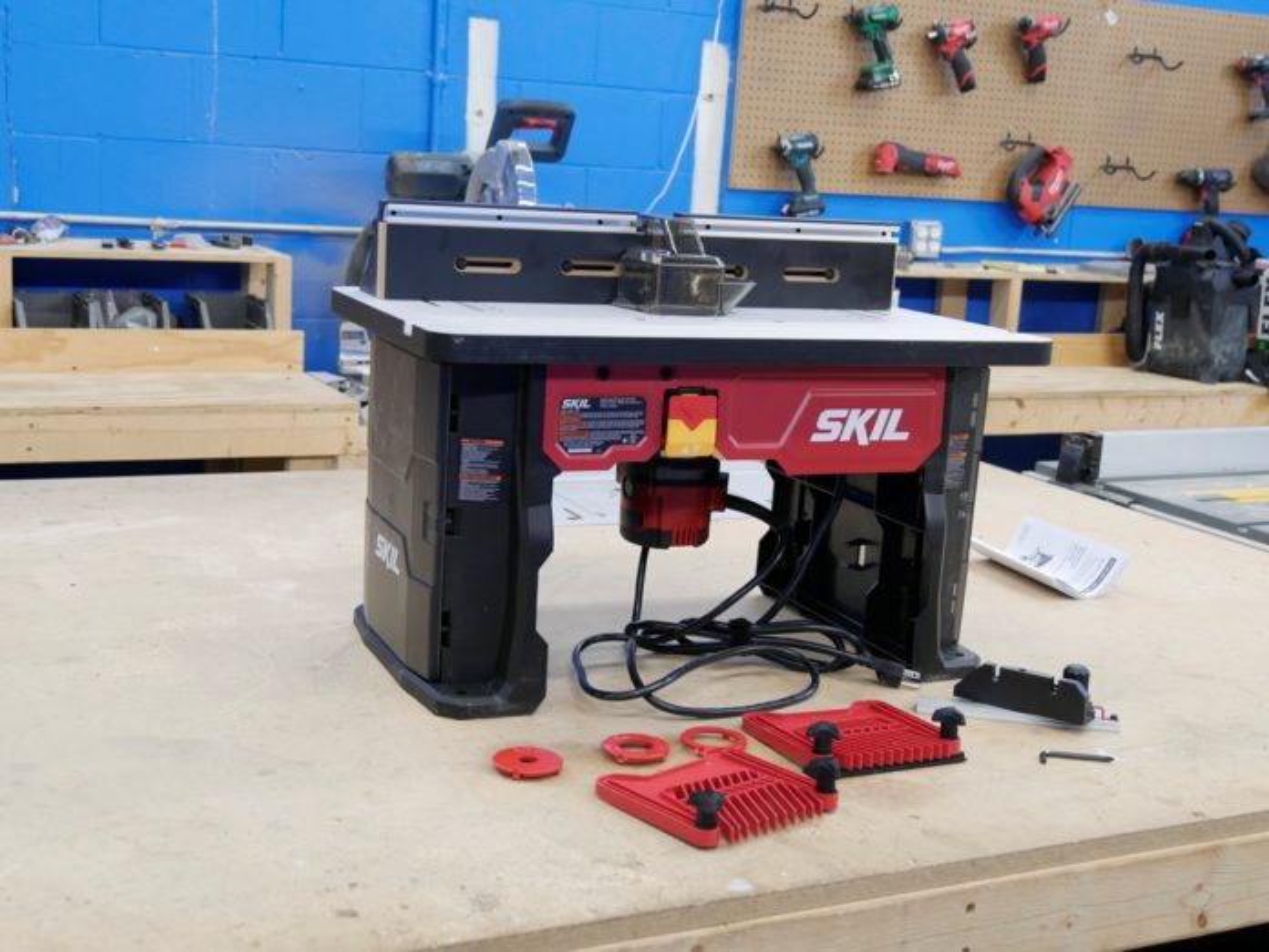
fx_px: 1540
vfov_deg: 34.3
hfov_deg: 44.8
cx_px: 634
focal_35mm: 42
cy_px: 476
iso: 1000
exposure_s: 1/60
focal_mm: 21
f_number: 4
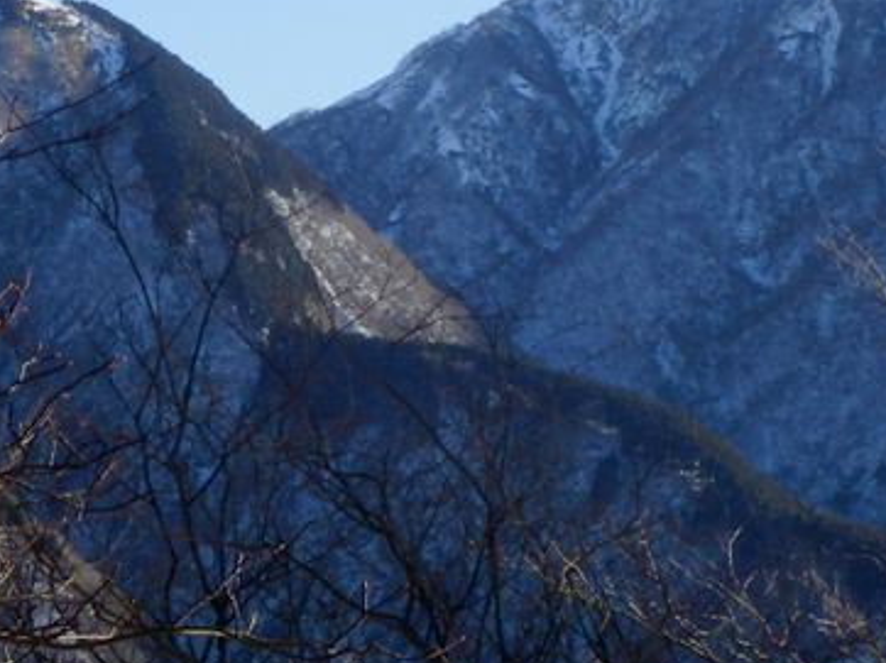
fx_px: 4297
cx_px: 367
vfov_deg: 8.8
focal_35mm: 168
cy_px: 413
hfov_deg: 11.8
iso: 80
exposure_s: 1/640
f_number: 4.9
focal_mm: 13.5
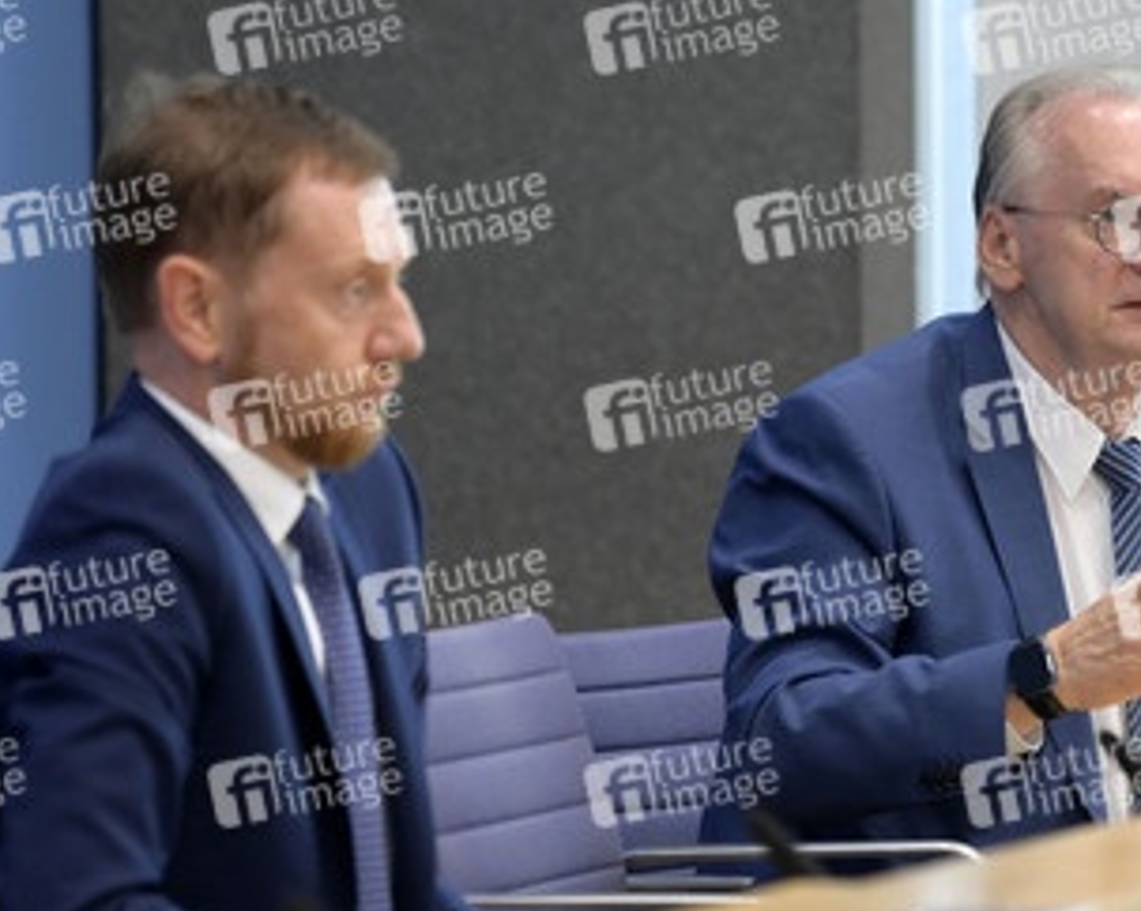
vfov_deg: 4.4
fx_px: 11778
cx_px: 732
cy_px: 501
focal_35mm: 349
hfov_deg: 5.5
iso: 5000
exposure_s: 1/500
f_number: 5.6
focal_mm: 250
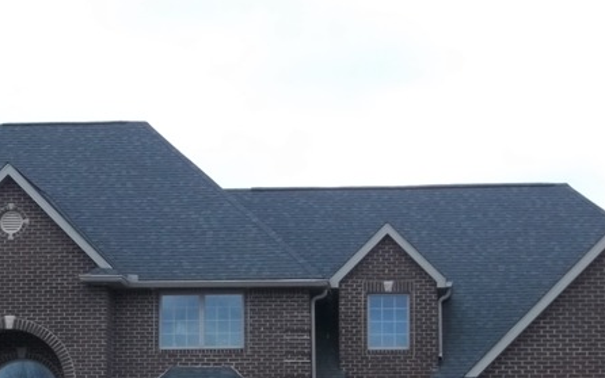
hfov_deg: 18.6
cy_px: 404
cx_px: 267
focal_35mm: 112
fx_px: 1847
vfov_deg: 11.5
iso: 64
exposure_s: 1/160
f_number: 3.7
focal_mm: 8.3
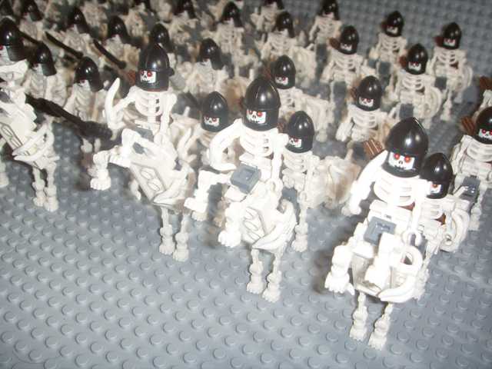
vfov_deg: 36.8
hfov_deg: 47.9
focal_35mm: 39
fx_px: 554
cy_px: 184
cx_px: 246
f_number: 3.5
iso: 100
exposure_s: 1/45
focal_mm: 6.6
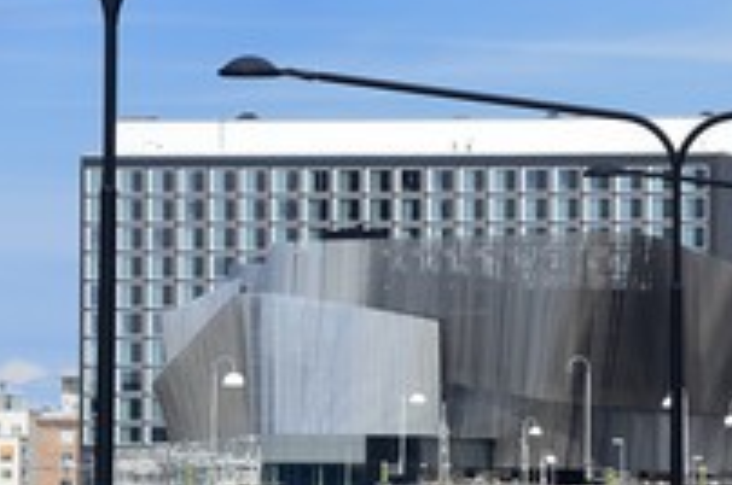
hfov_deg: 5.8
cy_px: 449
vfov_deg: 3.9
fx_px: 7186
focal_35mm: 354
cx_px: 692
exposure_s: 1/400
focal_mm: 170
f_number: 9
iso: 200
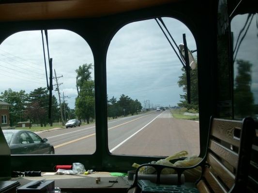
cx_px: 129
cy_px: 96
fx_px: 388
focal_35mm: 52
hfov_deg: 36.8
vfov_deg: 28.0
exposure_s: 1/250
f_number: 8.4
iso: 80
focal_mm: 8.7
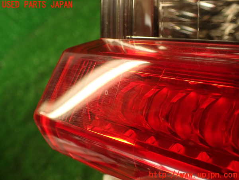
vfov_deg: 44.2
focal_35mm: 32
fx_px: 221
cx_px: 120
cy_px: 90
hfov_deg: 56.8
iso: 200
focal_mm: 5.79
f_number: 2.4
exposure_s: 1/50
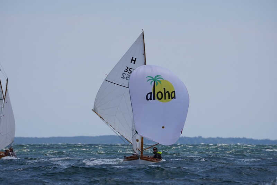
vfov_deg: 3.0
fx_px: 3485
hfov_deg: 4.6
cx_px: 138
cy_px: 92
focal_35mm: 453
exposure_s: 1/1250
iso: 125
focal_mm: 302
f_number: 5.6
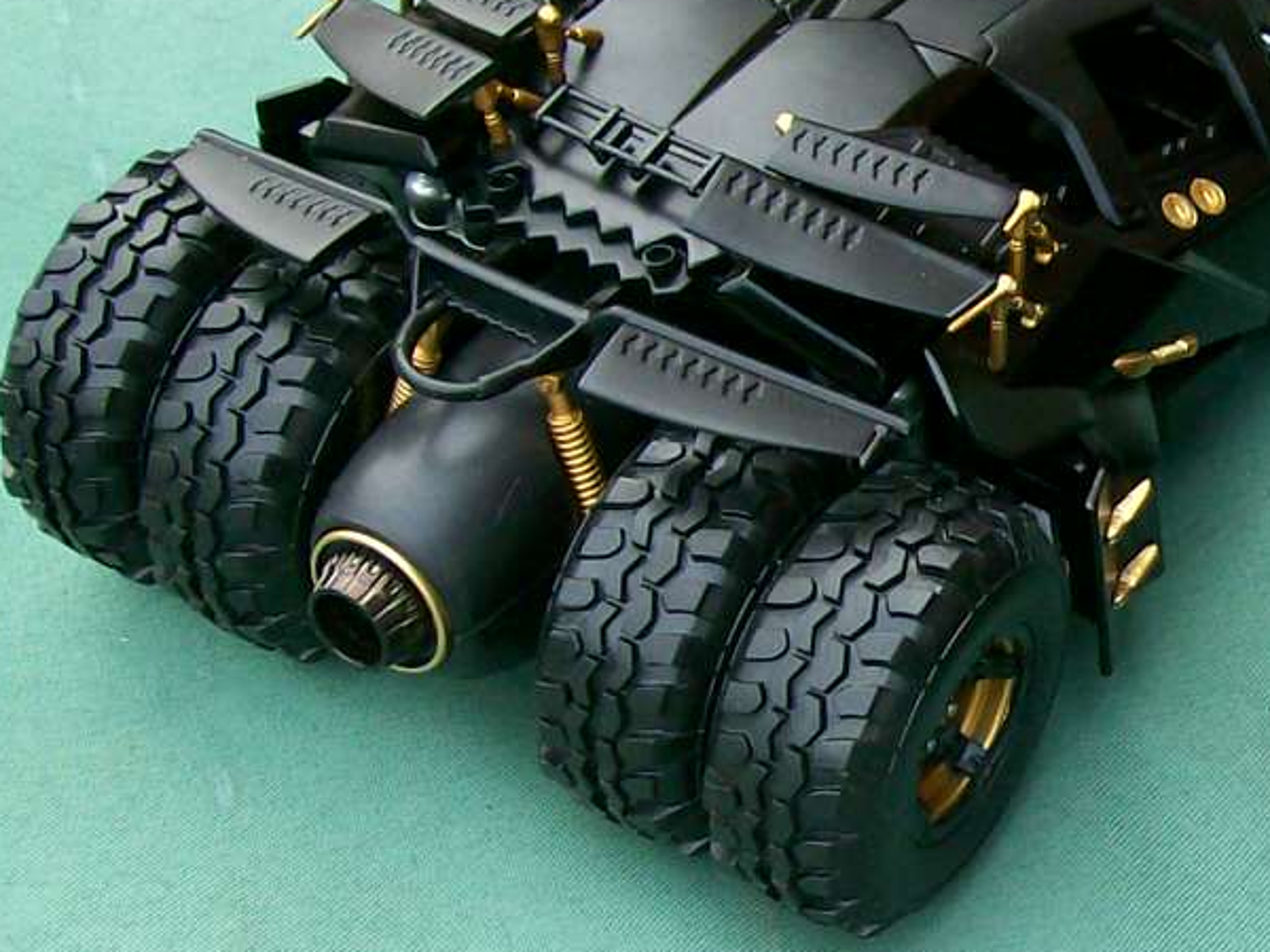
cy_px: 527
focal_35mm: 96
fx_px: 3522
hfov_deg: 19.7
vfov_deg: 15.4
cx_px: 1331
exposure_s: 1/81.6
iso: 80
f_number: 2.7
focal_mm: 6
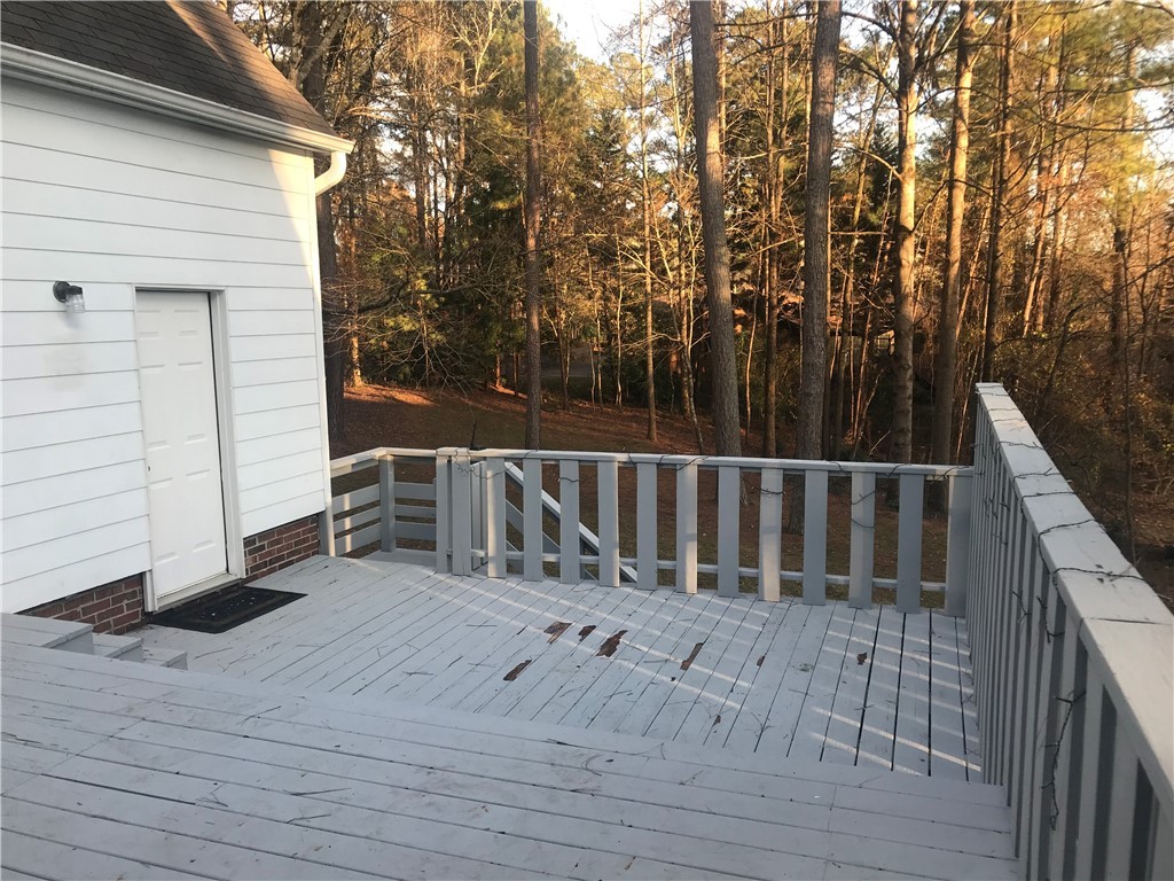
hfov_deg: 63.4
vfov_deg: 49.7
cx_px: 587
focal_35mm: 28
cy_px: 440
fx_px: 950
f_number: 1.8
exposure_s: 1/128
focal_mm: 3.99
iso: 20
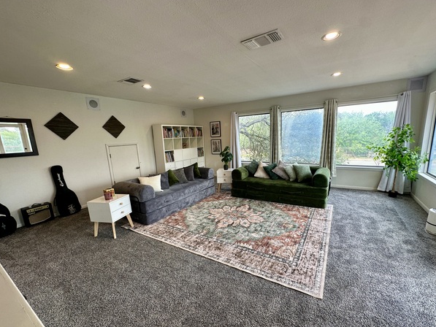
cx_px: 228
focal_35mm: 15
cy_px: 174
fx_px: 189
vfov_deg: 81.7
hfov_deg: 98.1
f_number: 2.2
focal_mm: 2.22
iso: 80
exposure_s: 1/120
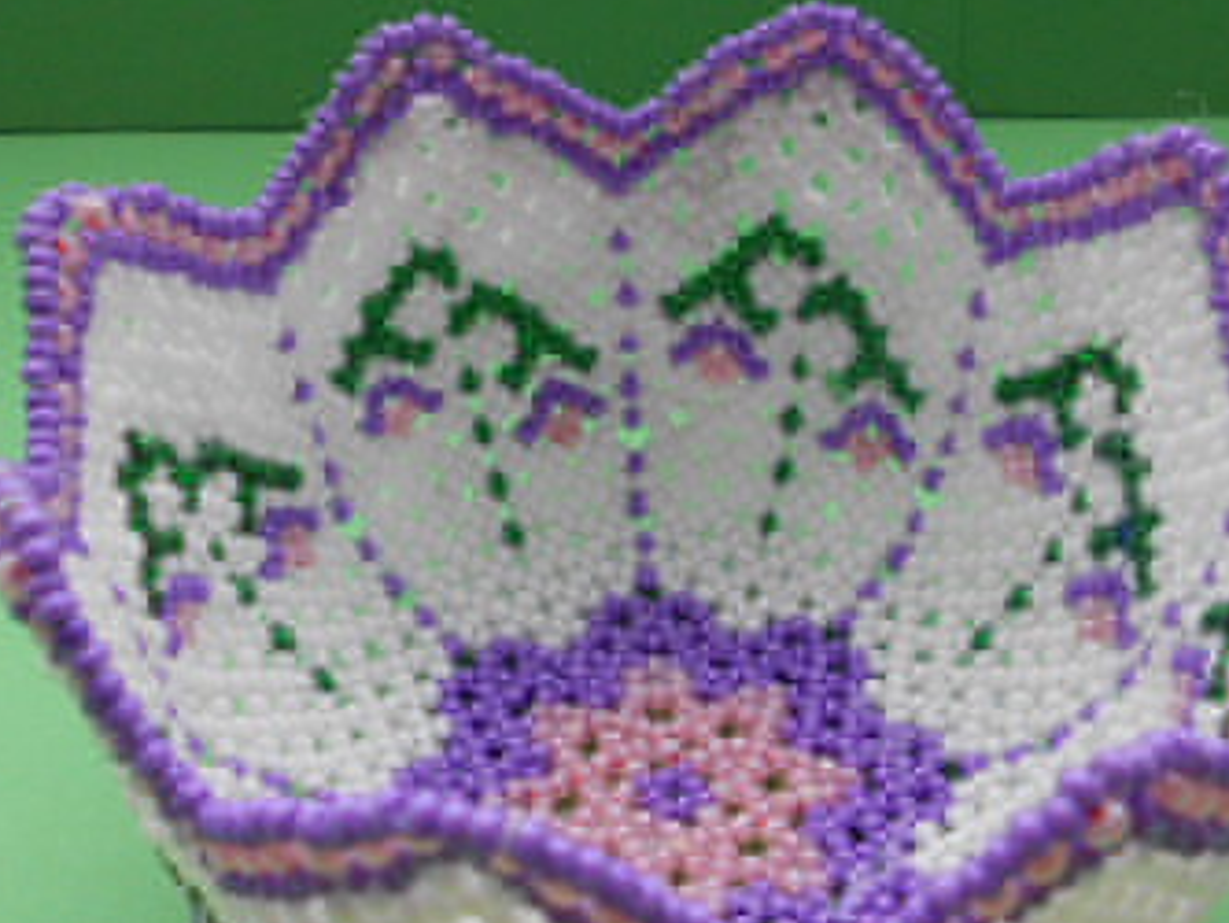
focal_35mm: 50
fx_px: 1776
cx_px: 709
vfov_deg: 29.0
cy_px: 561
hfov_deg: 38.1
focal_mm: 4.6
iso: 125
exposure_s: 1/30
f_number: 3.2
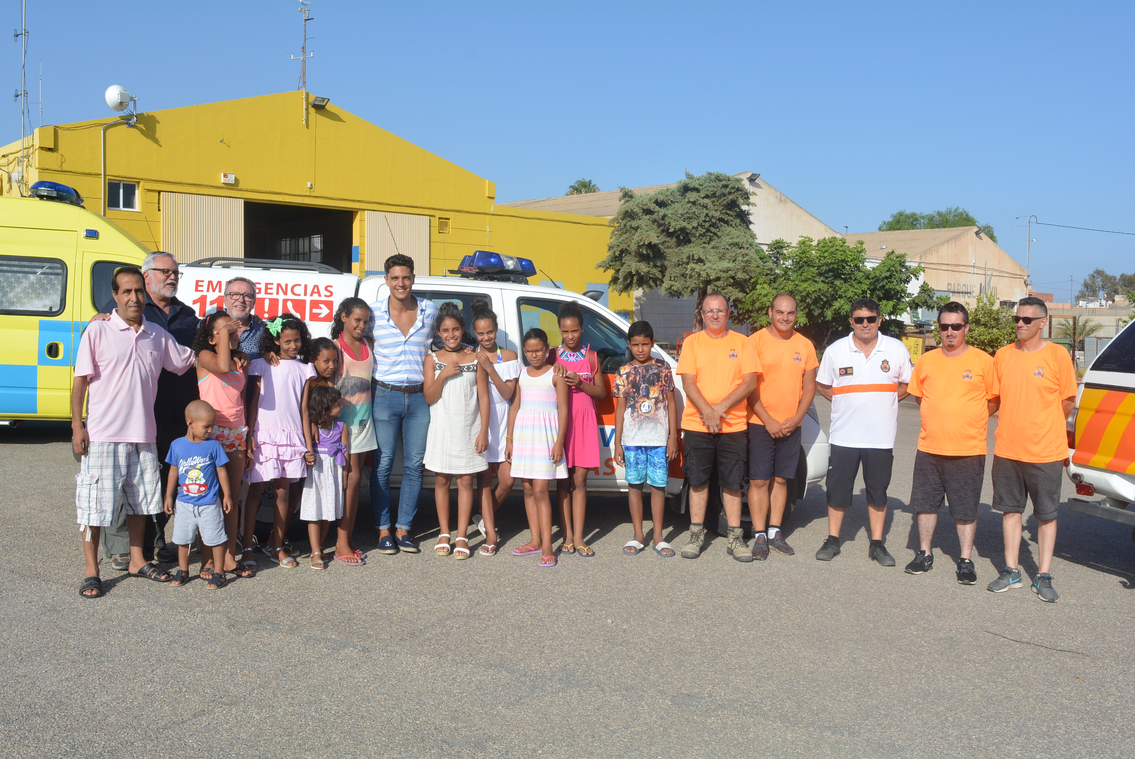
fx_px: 1041
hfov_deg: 57.2
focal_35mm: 33
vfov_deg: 40.0
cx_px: 568
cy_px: 380
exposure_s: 1/500
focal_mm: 22
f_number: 11
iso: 400
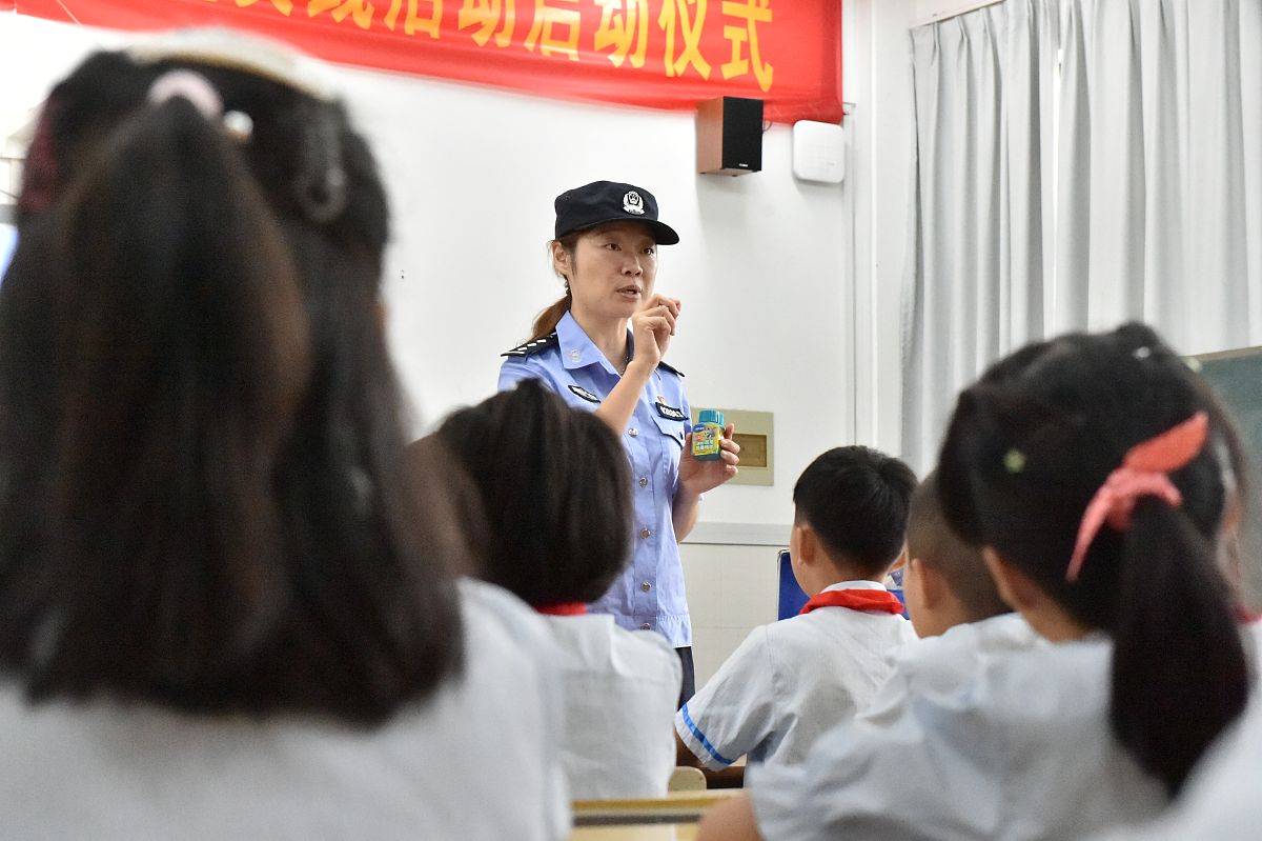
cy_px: 420
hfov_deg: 28.9
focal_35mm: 70
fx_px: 2453
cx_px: 631
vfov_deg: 19.4
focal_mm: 70
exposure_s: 1/800
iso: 25600
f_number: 7.1
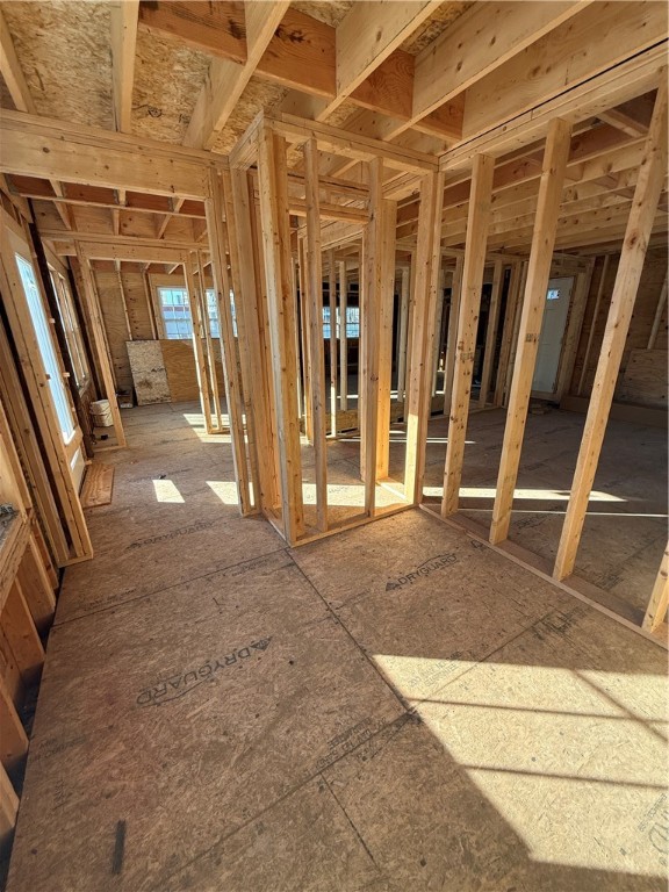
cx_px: 334
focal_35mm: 14
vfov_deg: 102.1
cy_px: 446
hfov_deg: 85.7
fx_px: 361
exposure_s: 1/178
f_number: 2.2
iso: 64
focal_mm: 2.22
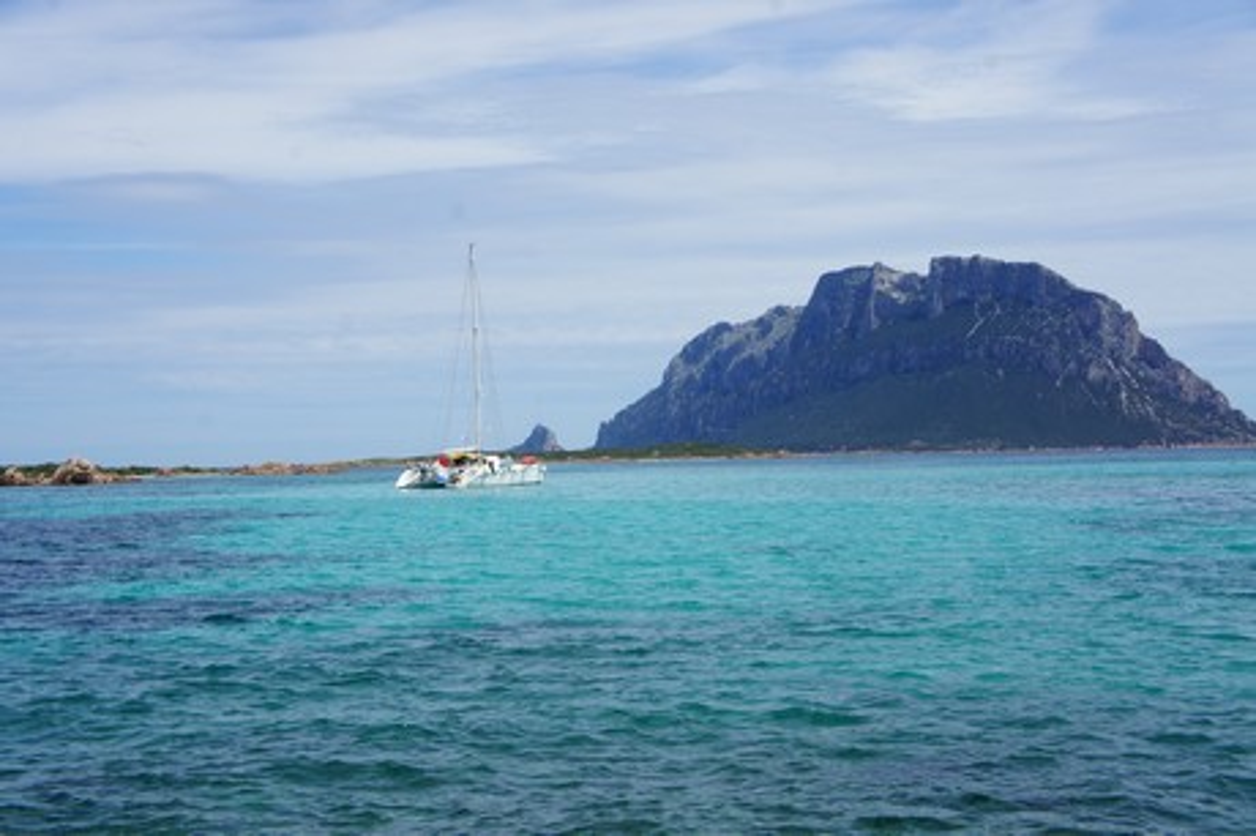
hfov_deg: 37.9
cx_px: 628
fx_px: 1830
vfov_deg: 25.7
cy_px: 418
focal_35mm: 52
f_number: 13
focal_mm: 35
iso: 200
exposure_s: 1/320
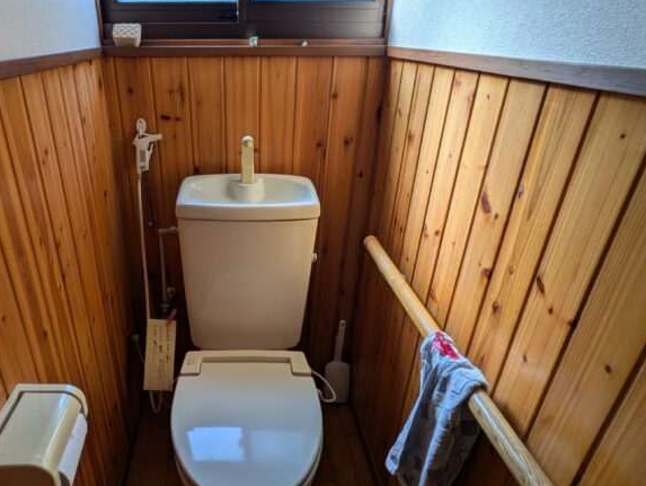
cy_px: 282
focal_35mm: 25
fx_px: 467
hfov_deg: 68.2
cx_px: 239
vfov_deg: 54.7
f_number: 2.2
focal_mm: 1.83
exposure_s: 1/233
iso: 48
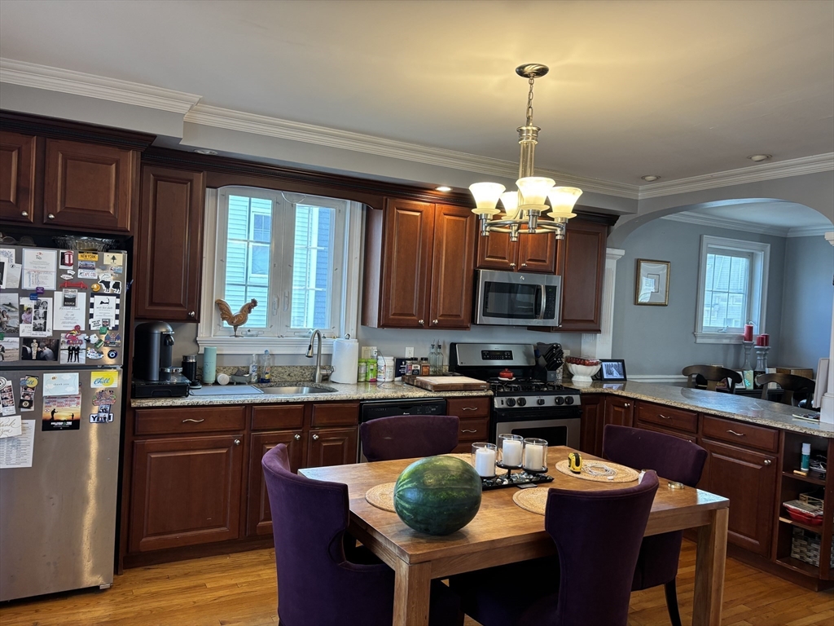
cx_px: 417
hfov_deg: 67.3
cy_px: 313
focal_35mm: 26
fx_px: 626
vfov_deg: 53.1
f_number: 1.6
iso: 80
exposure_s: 1/60
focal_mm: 5.96
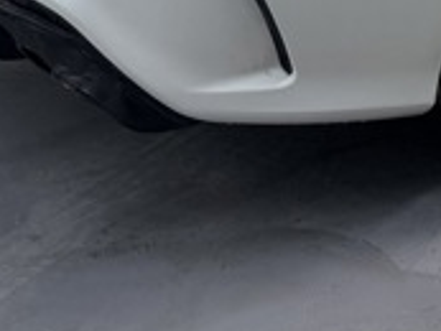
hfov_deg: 21.7
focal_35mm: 83
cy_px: -163
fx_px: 1058
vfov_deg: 16.3
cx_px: 535
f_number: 1.78
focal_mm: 6.76
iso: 100
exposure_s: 1/230
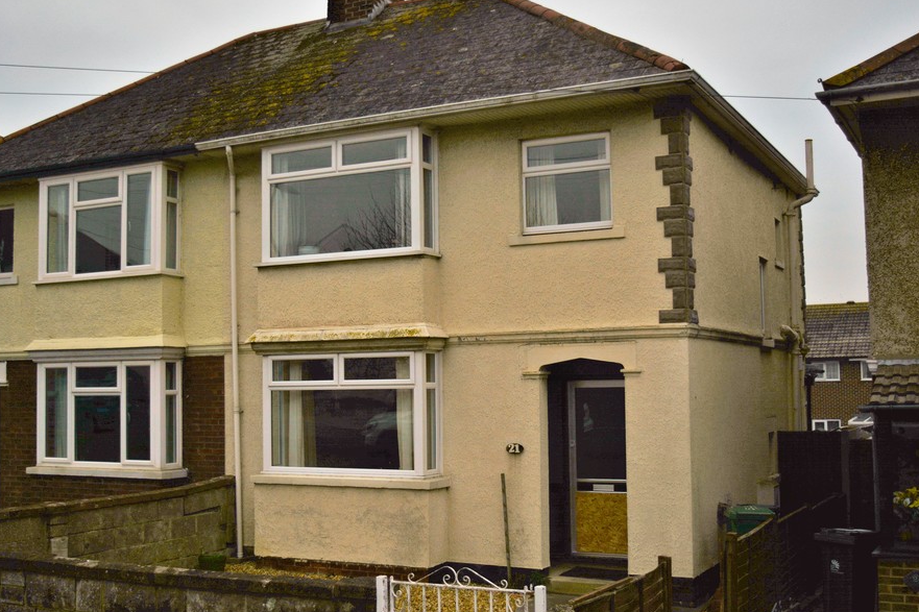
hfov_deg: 44.9
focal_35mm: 44
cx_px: 422
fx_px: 1112
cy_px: 313
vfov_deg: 30.8
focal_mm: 25
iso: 100
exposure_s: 1/3200
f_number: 4
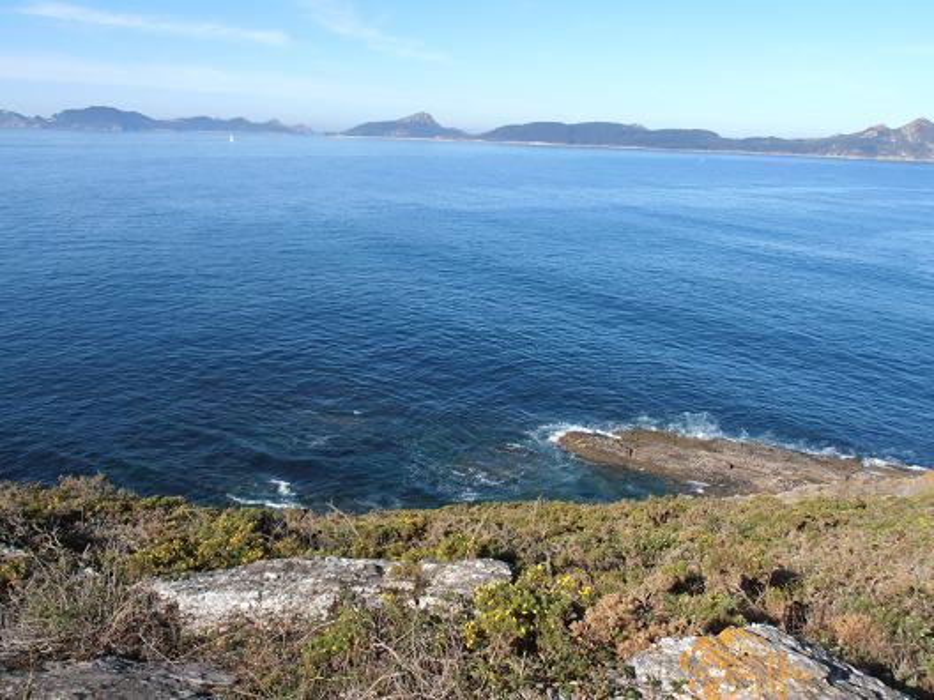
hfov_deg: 60.0
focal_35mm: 30
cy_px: 350
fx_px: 809
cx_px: 467
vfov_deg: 46.8
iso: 80
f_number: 3.5
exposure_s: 1/800
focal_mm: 5.25
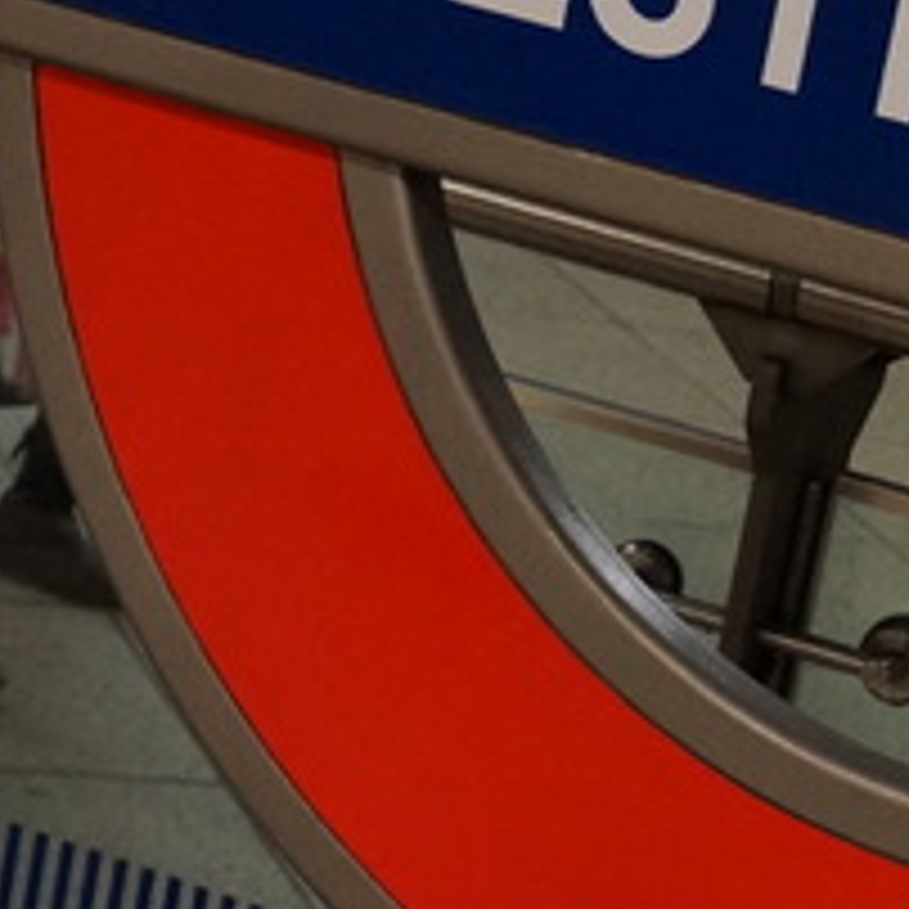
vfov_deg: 11.6
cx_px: 1004
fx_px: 4486
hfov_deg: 11.4
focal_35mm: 151
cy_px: 297
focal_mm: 22
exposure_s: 1/60
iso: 1250
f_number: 4
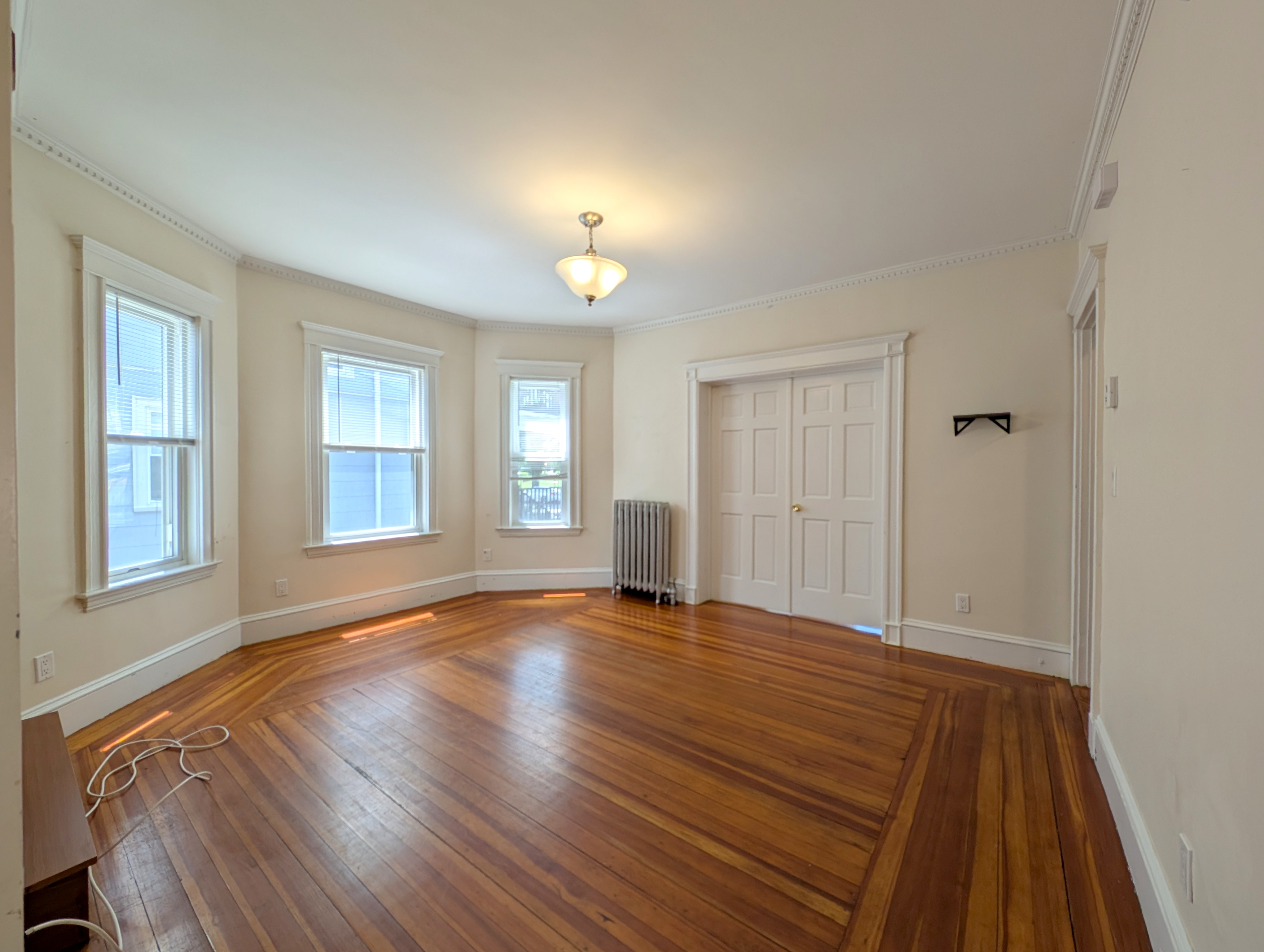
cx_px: 632
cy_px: 476
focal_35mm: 12
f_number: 1.95
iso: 41
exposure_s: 1/123
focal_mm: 2.23
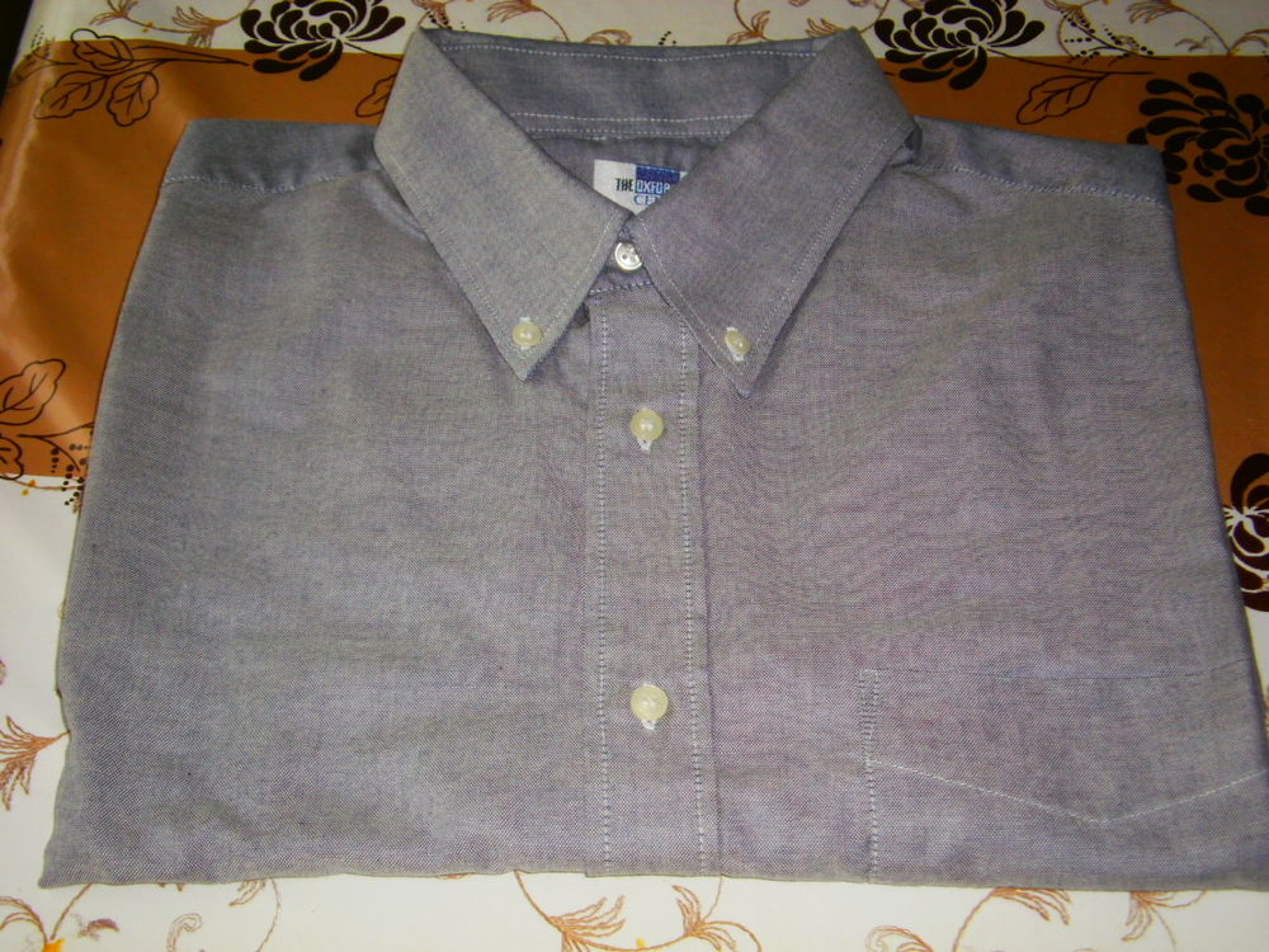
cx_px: 634
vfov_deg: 28.6
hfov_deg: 37.5
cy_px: 476
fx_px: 1870
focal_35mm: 51
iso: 125
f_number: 3.8
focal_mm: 9.05
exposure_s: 1/40
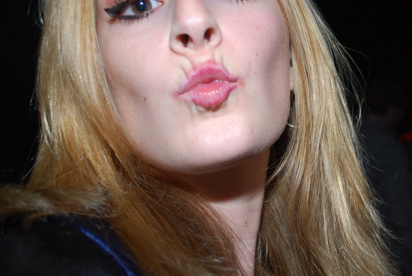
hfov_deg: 38.3
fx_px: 573
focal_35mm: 50
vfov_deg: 27.0
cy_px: 109
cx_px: 322
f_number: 4
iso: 200
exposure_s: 1/60
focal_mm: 20
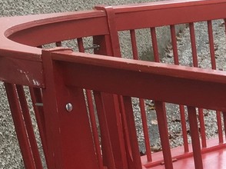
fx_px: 548
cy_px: 207
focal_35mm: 84
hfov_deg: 22.9
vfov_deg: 16.7
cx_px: 185
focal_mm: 4.15
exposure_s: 1/105
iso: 25
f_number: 2.2
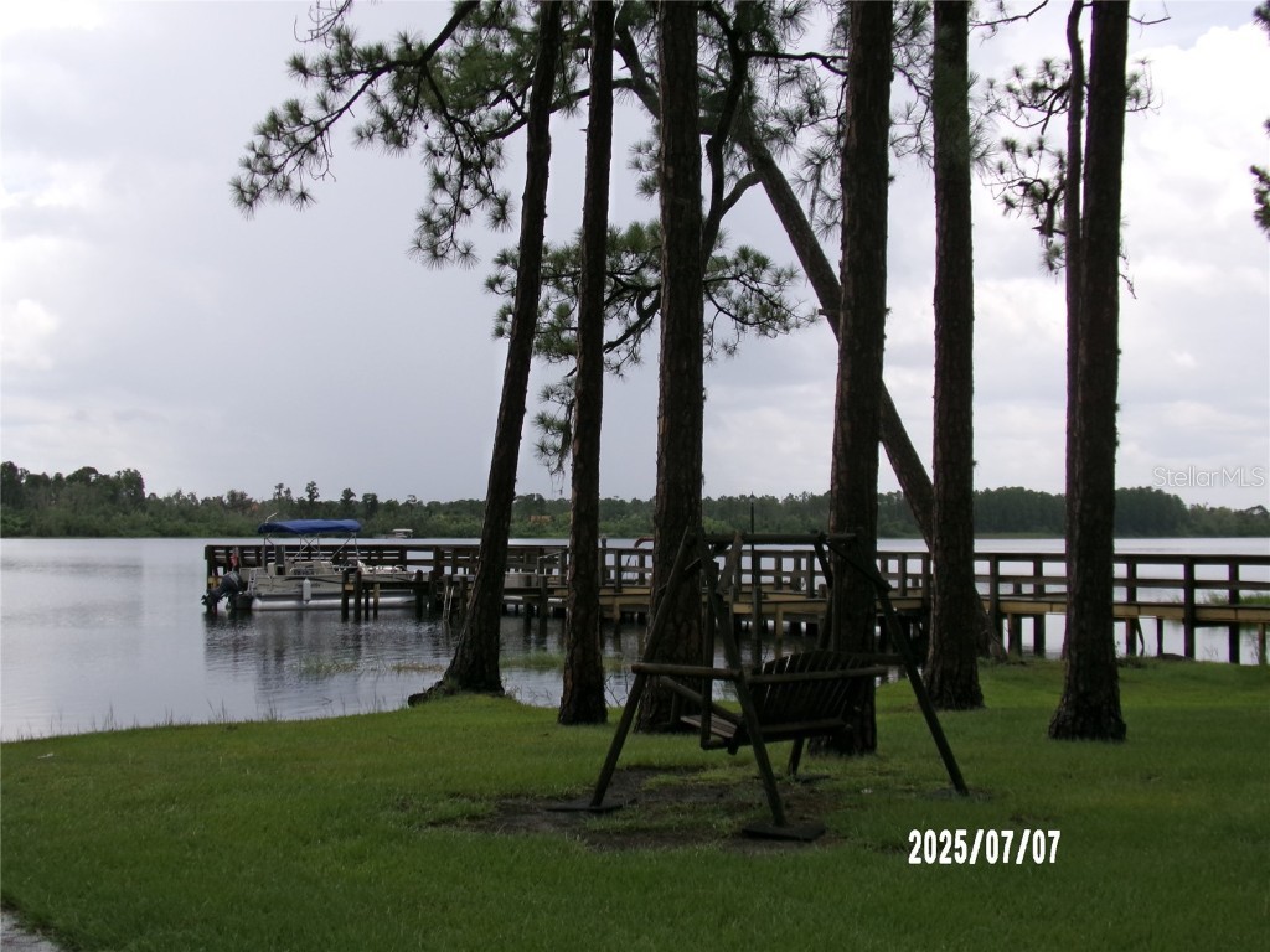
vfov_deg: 30.3
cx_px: 635
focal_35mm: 48
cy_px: 476
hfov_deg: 39.7
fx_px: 1761
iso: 100
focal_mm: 8.5
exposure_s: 1/480
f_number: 4.2
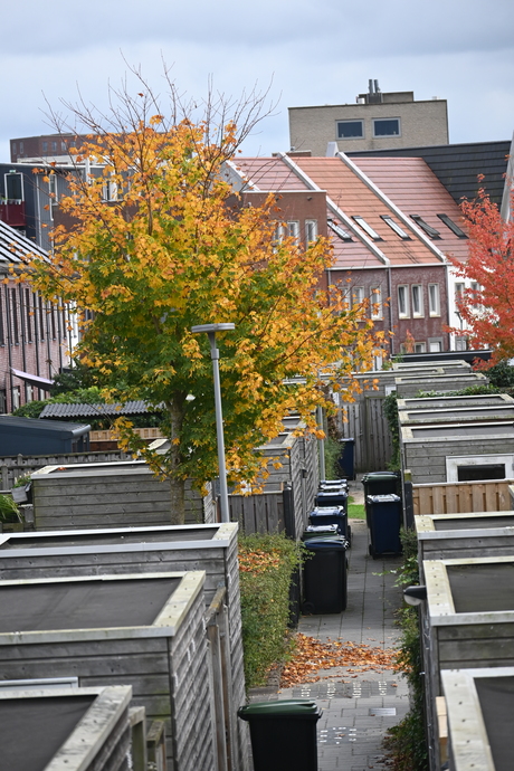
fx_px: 4658
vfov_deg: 9.5
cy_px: 386
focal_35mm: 218
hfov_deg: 6.3
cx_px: 257
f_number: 5.3
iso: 400
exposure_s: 1/400
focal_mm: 145
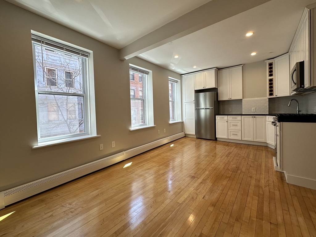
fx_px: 128
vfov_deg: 85.6
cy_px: 118
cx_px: 158
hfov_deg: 102.1
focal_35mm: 14
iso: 64
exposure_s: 1/120
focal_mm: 2.22
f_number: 2.2
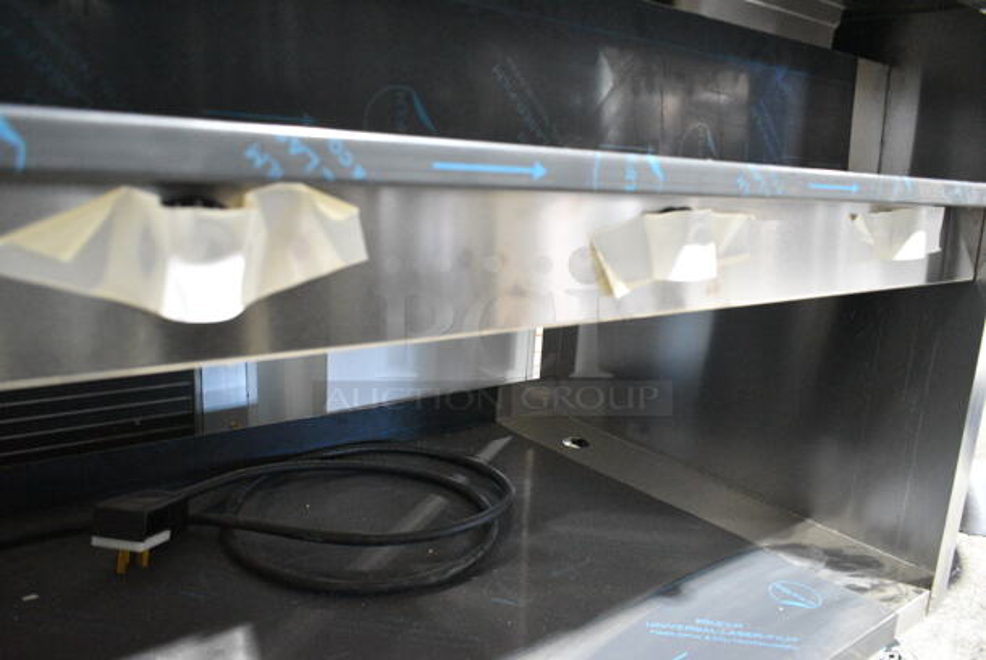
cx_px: 493
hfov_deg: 67.3
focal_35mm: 27
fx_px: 740
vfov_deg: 48.0
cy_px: 330
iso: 6400
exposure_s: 1/80
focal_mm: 18
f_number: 4.5
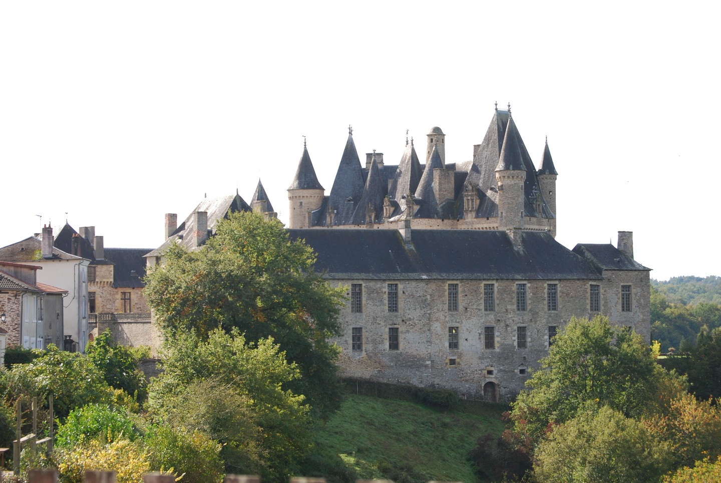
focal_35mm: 90
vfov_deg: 15.2
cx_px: 360
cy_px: 242
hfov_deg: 22.6
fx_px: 1805
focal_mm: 60
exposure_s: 1/200
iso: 100
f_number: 5.6
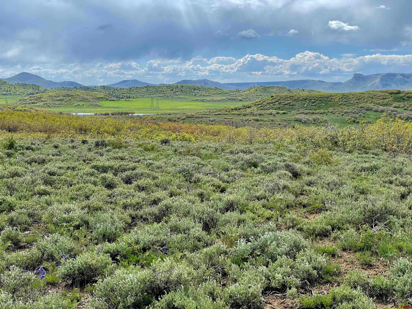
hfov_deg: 36.8
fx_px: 619
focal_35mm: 52
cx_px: 206
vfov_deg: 28.0
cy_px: 154
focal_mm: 6
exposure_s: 1/1776
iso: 25
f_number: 2
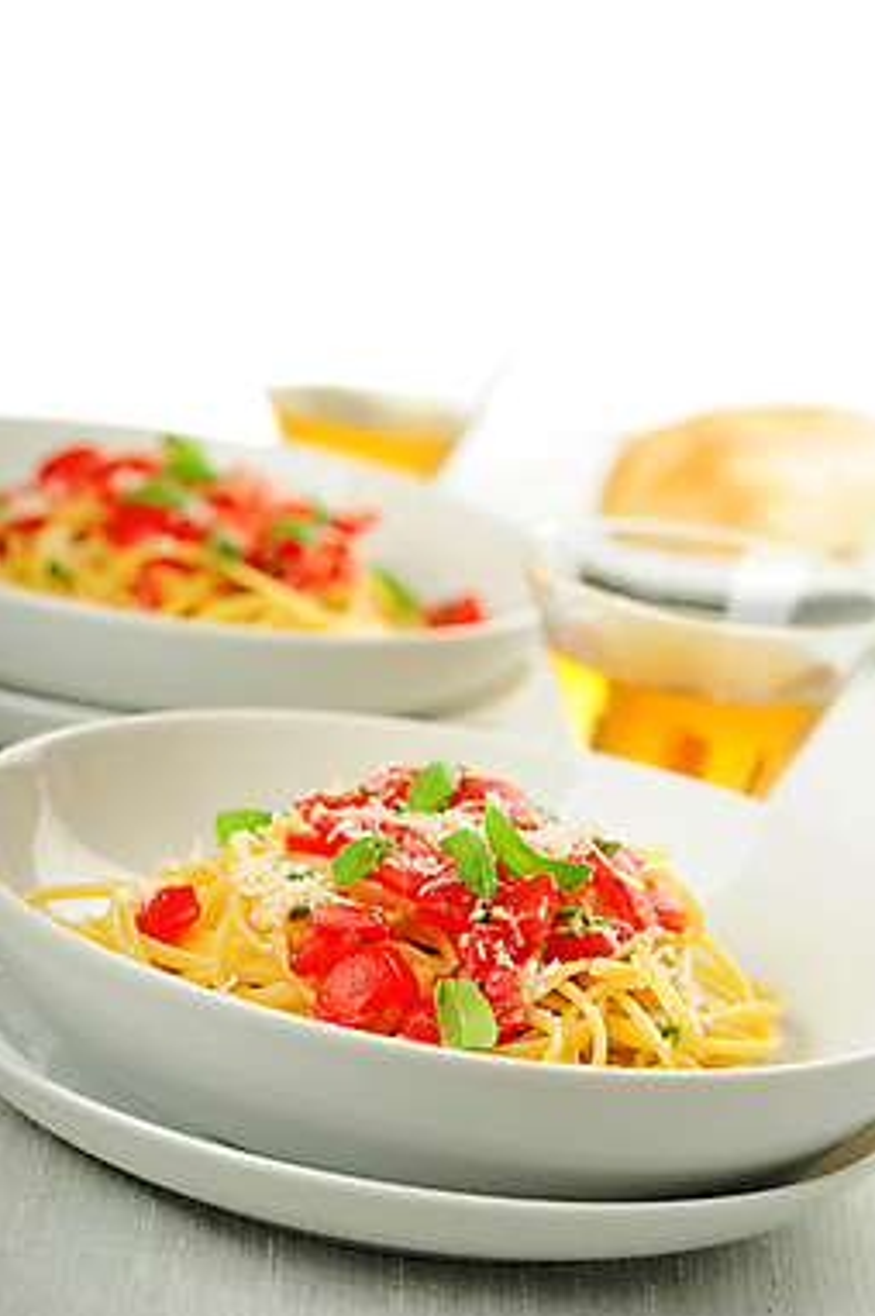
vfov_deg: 18.6
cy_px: 651
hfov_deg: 12.4
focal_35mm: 110
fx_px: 4017
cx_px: 455
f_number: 6.3
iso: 200
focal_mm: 105
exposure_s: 1/200
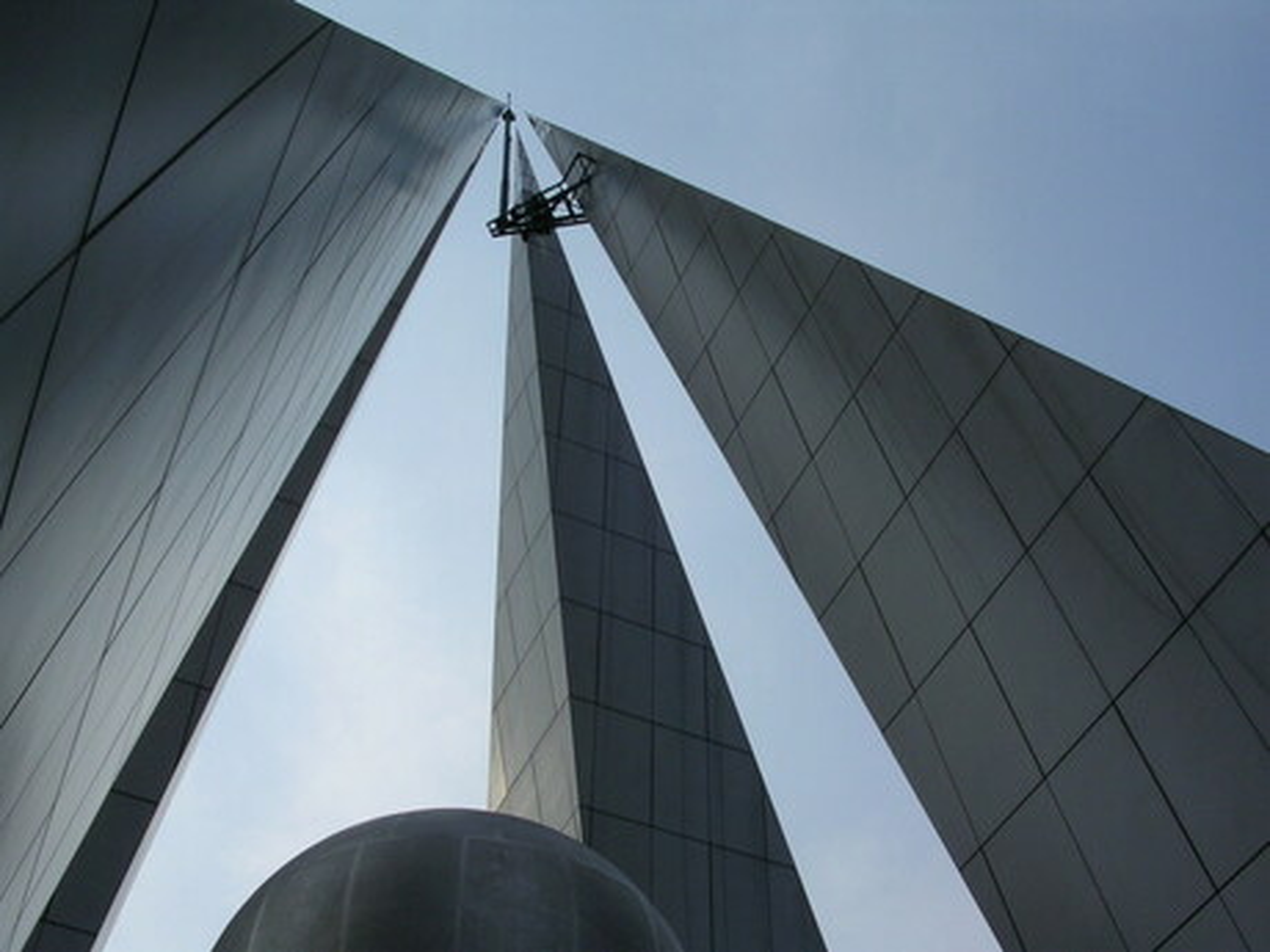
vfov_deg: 37.7
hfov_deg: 49.0
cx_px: 635
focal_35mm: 38
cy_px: 476
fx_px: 1394
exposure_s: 1/832
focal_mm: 5.8
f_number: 5.6
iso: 50
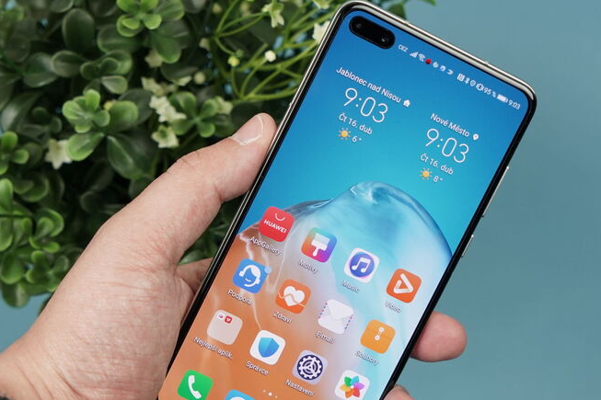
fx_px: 1252
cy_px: 256
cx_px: 329
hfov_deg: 27.0
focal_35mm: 75
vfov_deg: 18.1
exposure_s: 1/100
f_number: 6.3
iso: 640
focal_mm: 51
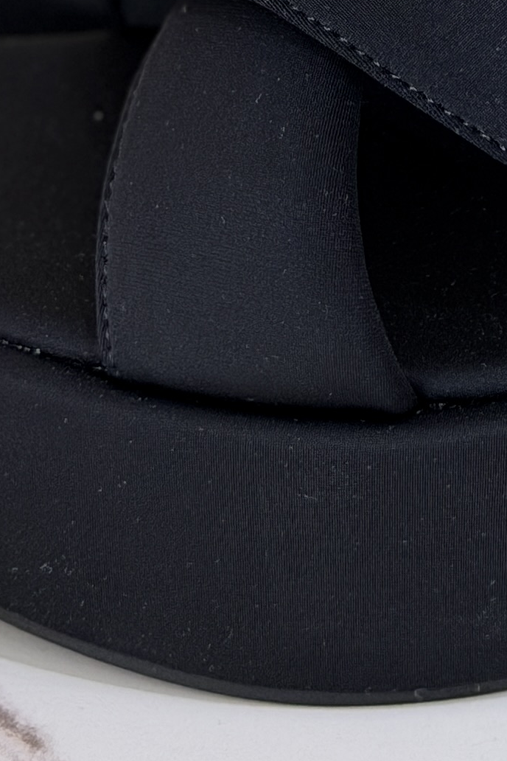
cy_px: -353
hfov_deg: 7.0
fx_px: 4119
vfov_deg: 10.2
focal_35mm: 195
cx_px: 685
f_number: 1.78
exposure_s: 1/103
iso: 100
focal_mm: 6.76
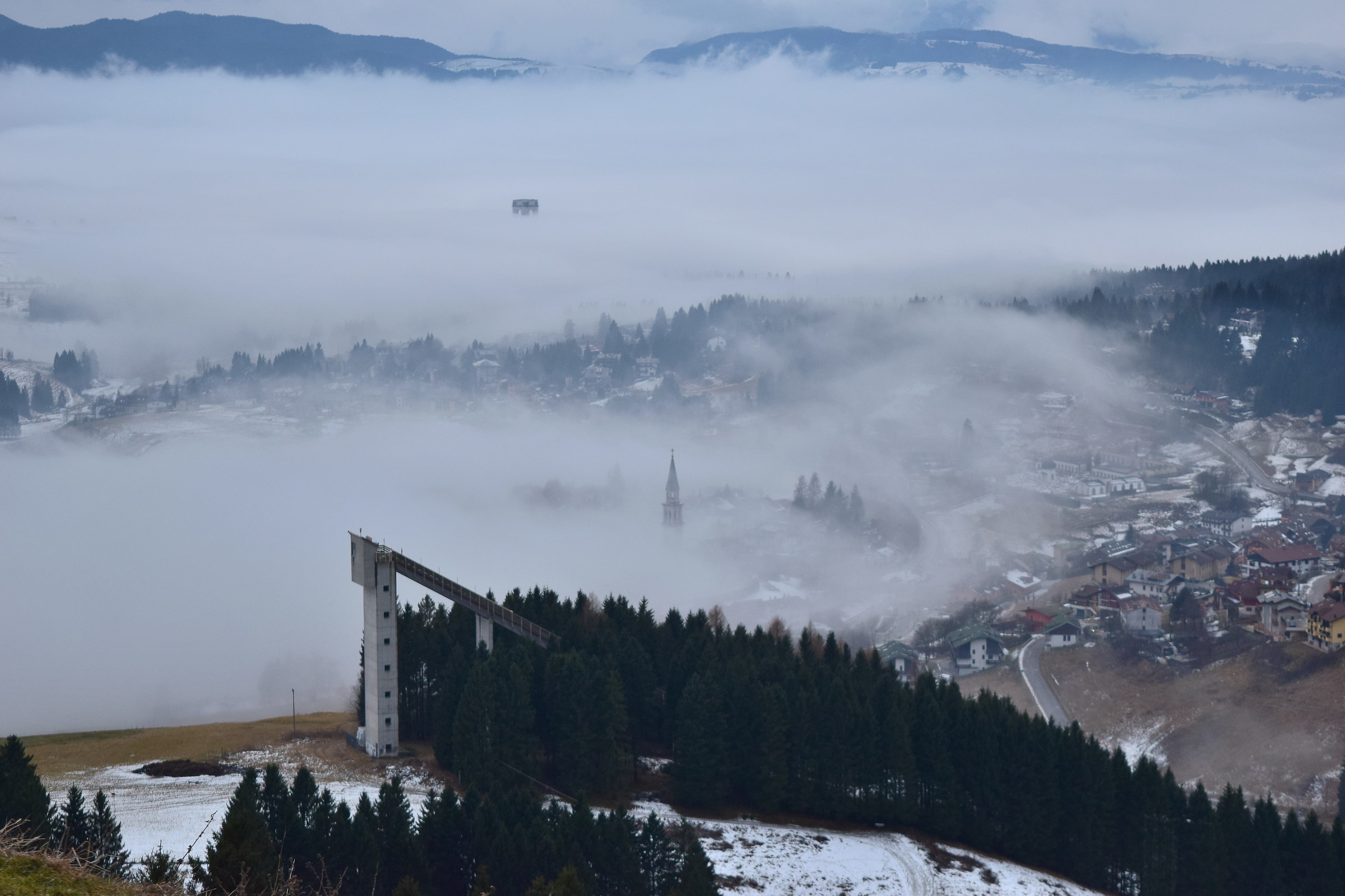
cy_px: 448
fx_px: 3082
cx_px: 672
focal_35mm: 82
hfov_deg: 24.6
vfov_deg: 16.6
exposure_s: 1/500
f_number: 5.6
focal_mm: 55
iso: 400
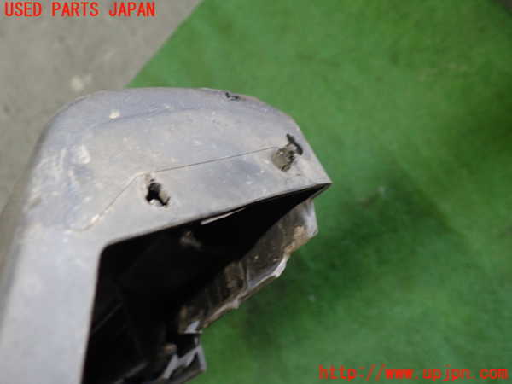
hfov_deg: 60.0
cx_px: 256
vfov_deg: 46.8
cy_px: 192
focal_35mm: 30
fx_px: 444
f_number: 2.3
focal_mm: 5.4
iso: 320
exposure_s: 1/30
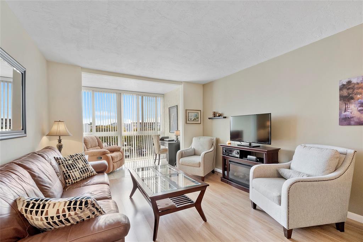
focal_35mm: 15
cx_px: 182
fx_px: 151
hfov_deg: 100.4
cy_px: 121
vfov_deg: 77.3
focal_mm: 10
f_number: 8
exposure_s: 1/80
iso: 800
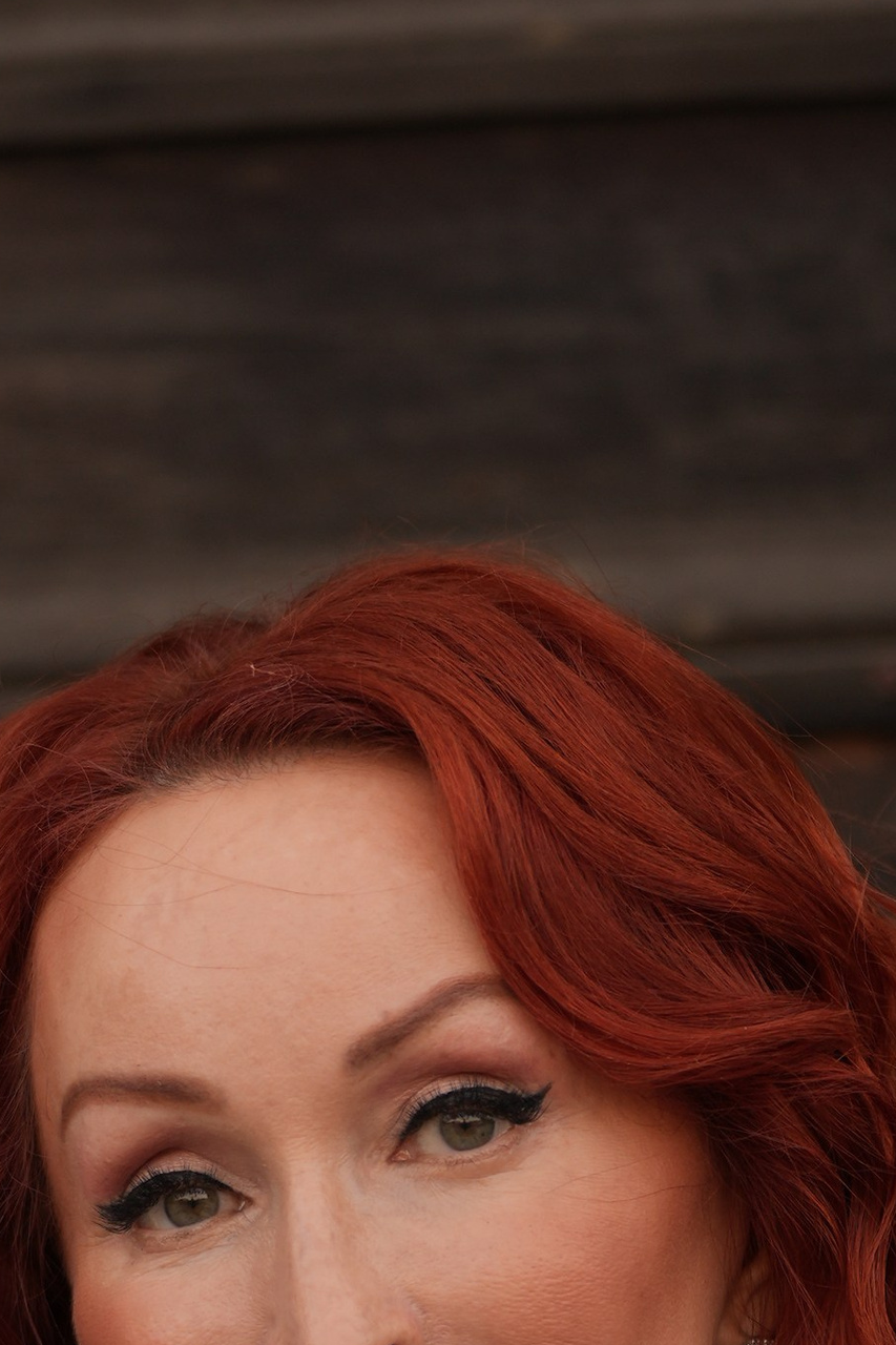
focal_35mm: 312
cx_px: -120
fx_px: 11650
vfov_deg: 6.6
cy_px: 1711
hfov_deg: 4.4
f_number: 2.8
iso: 160
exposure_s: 1/500
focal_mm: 104
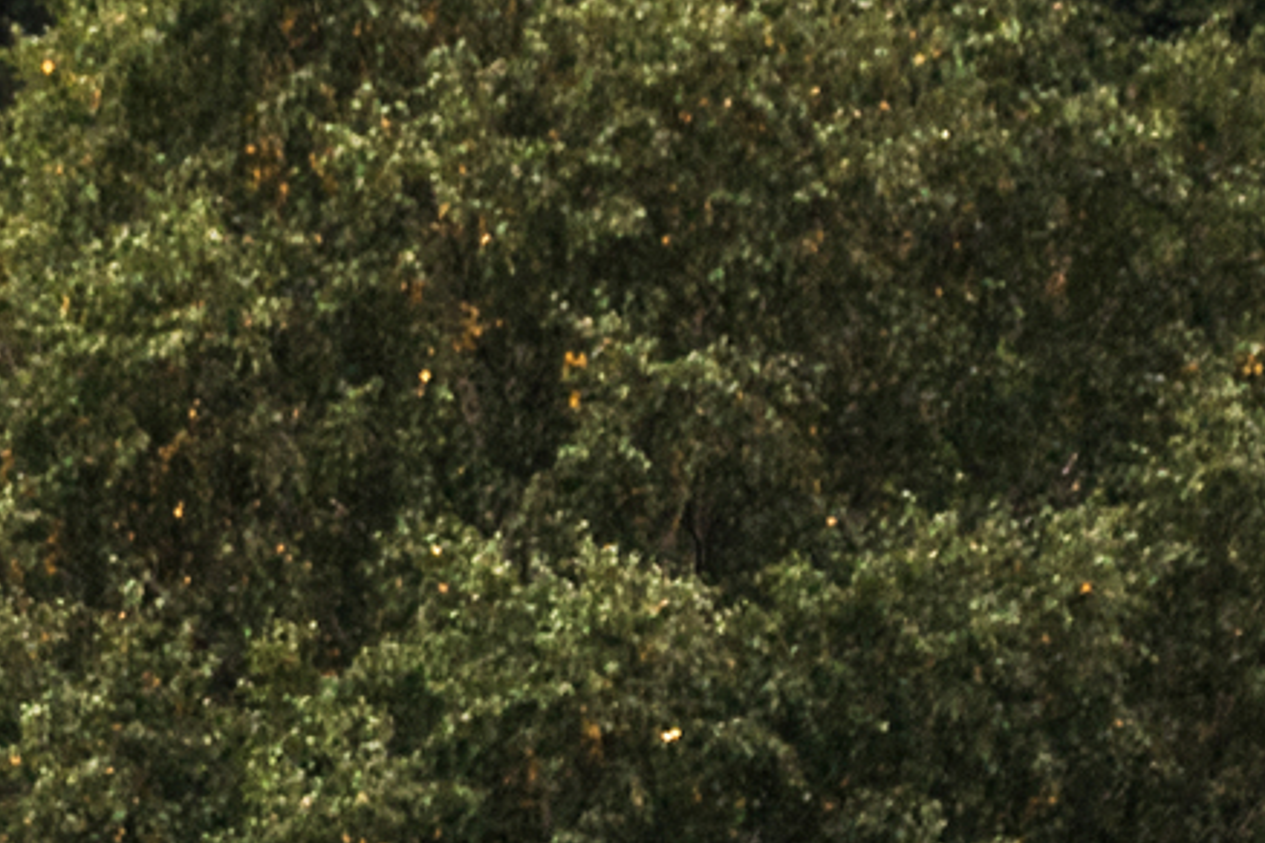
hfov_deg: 1.6
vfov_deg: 1.1
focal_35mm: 1260
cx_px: 595
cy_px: 2233
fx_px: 44272
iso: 200
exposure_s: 1/60
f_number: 5.6
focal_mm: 105
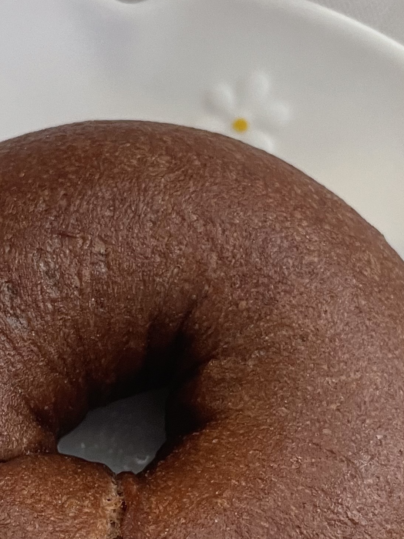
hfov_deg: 20.3
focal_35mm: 72
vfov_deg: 26.9
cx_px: 115
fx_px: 1120
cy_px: 335
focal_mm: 4.2
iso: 160
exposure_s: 1/50
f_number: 1.6
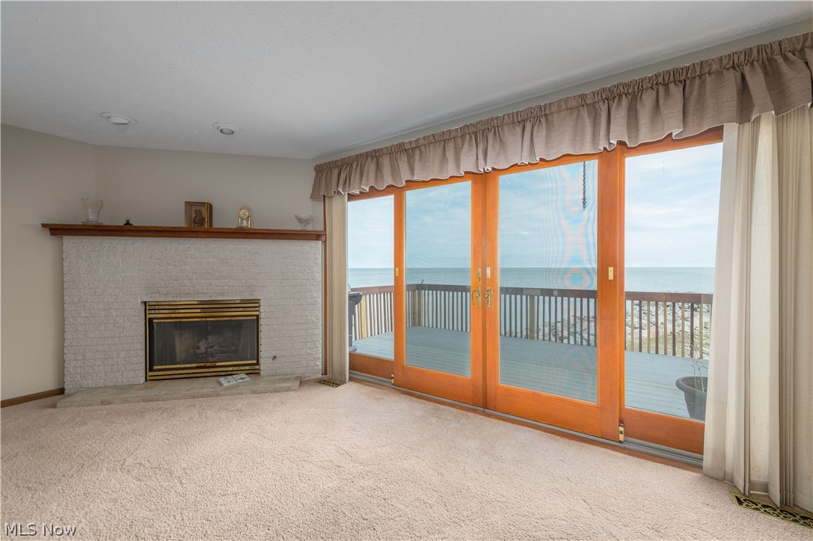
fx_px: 316
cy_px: 270
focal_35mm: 14
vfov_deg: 81.1
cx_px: 406
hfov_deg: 104.3
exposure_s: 1/100
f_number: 8
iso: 100
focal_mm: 14
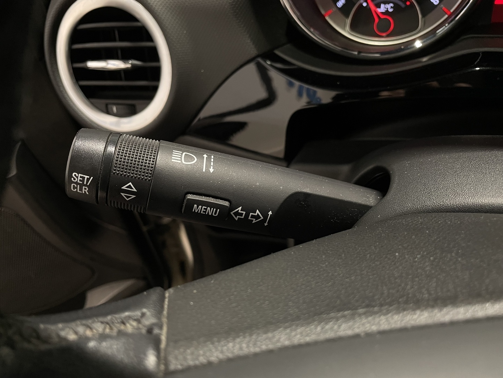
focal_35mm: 26
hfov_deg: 67.3
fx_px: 378
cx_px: 252
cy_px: 189
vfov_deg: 53.1
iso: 320
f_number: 1.6
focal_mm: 4.2
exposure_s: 1/41
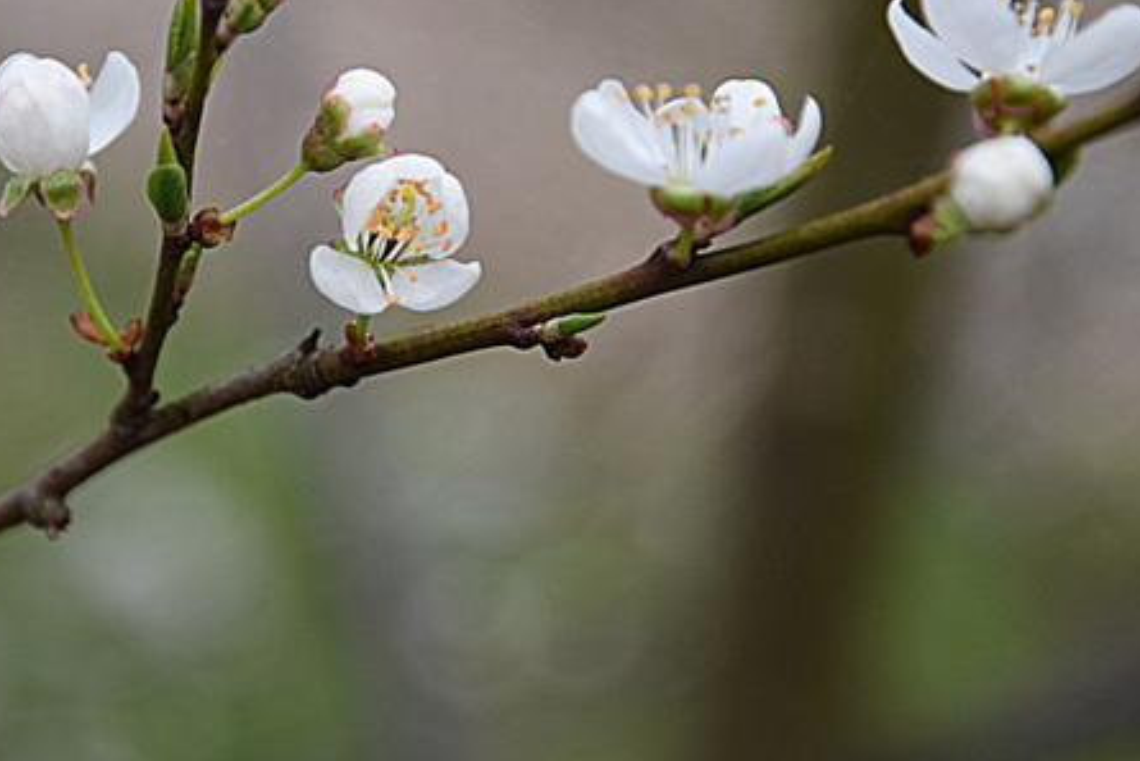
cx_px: 418
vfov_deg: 4.9
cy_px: 259
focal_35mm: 283
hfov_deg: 7.3
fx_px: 8961
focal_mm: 105
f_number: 5.6
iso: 400
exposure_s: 1/125
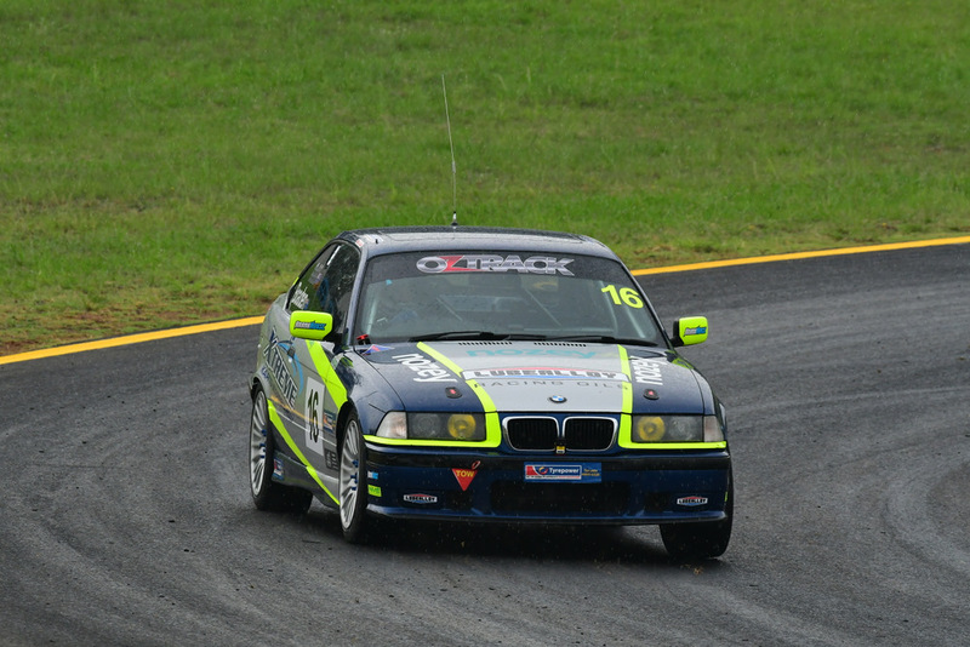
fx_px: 16172
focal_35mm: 600
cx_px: 485
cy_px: 324
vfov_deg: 2.3
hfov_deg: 3.4
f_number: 11
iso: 1000
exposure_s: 1/640
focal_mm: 400
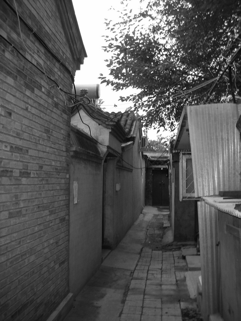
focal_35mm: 35
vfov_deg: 52.6
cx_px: 120
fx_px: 325
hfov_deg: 40.7
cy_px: 160
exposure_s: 1/30
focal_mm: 5.8
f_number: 3
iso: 100
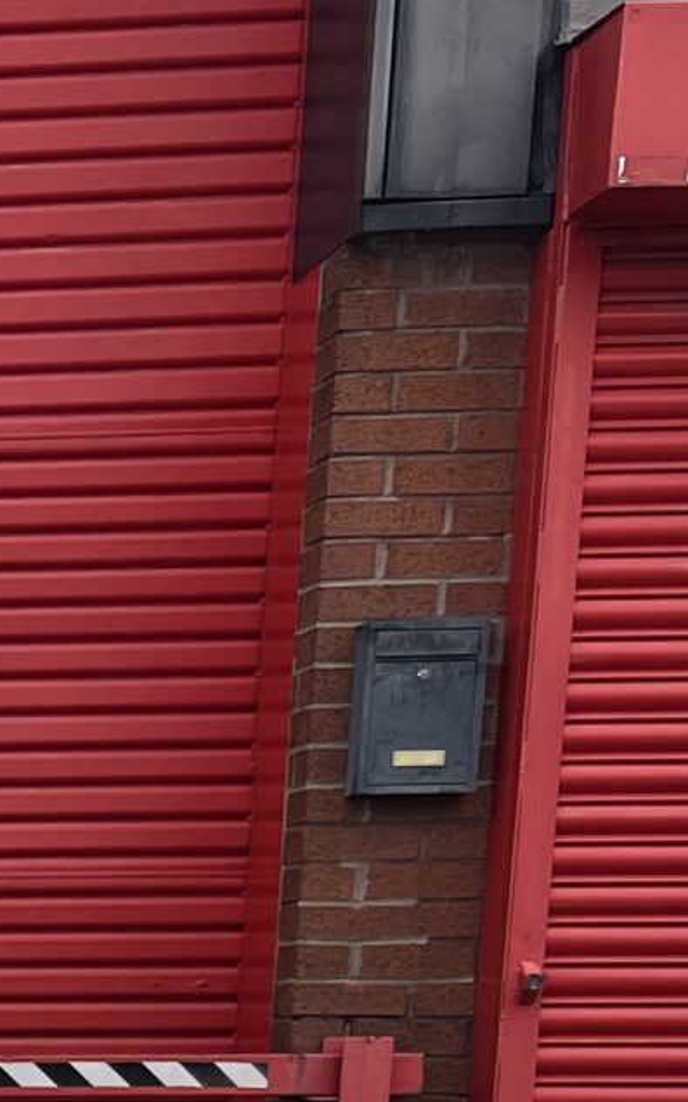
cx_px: -1135
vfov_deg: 17.1
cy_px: 1632
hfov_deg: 9.9
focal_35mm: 111
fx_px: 3333
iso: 50
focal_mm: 5.7
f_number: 1.5
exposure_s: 1/2994
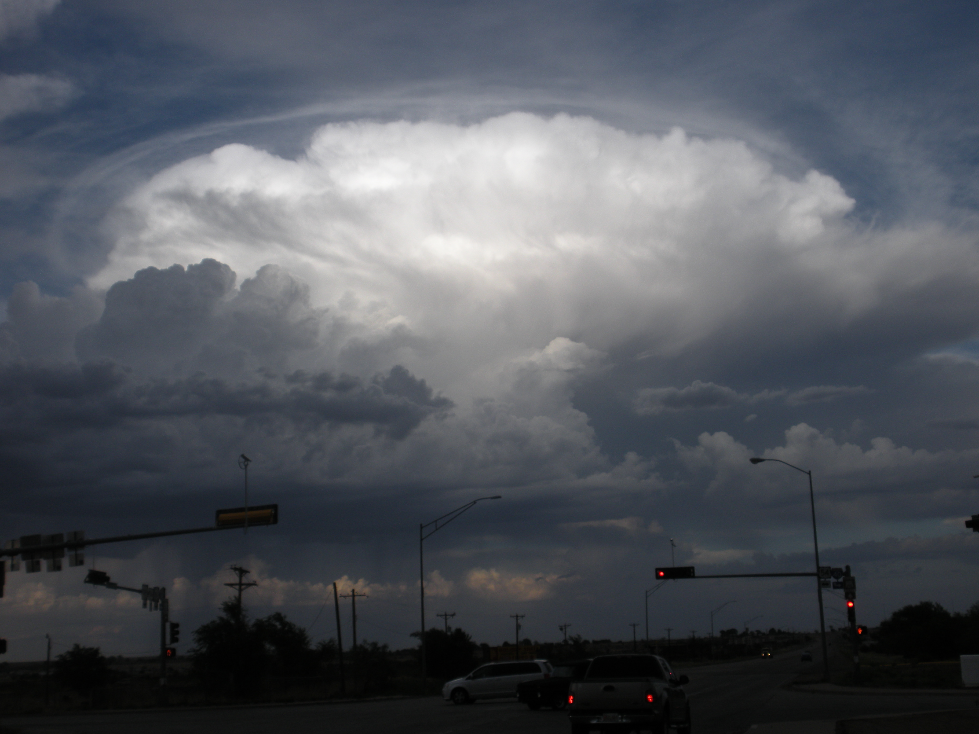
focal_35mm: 52
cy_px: 367
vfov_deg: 28.0
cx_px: 490
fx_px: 1471
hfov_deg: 36.8
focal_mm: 9.1
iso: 64
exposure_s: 1/636
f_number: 4.4
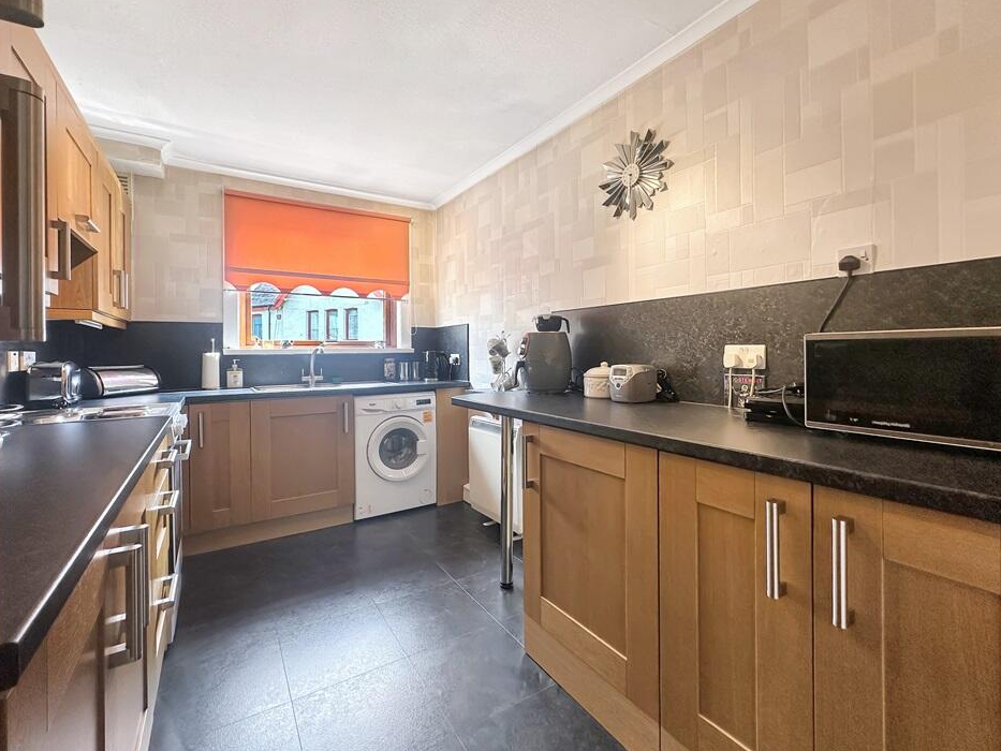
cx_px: 491
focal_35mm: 15
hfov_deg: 98.2
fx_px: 434
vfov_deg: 81.7
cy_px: 356
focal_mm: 2.22
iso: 50
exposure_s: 1/100
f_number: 2.2
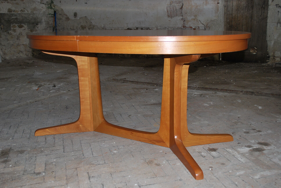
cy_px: 94
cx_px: 140
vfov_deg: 37.0
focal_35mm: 36
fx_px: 281
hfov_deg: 53.1
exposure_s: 1/60
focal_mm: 24
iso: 200
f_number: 4.2
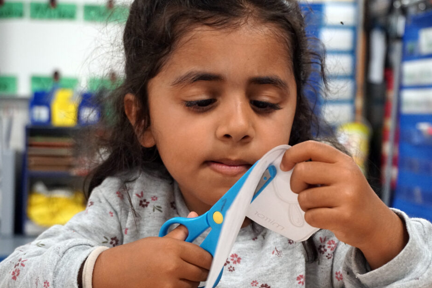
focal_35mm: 66
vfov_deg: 20.6
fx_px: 792
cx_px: 235
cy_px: 147
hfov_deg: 30.5
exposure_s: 1/160
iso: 3200
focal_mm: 40
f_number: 5.6
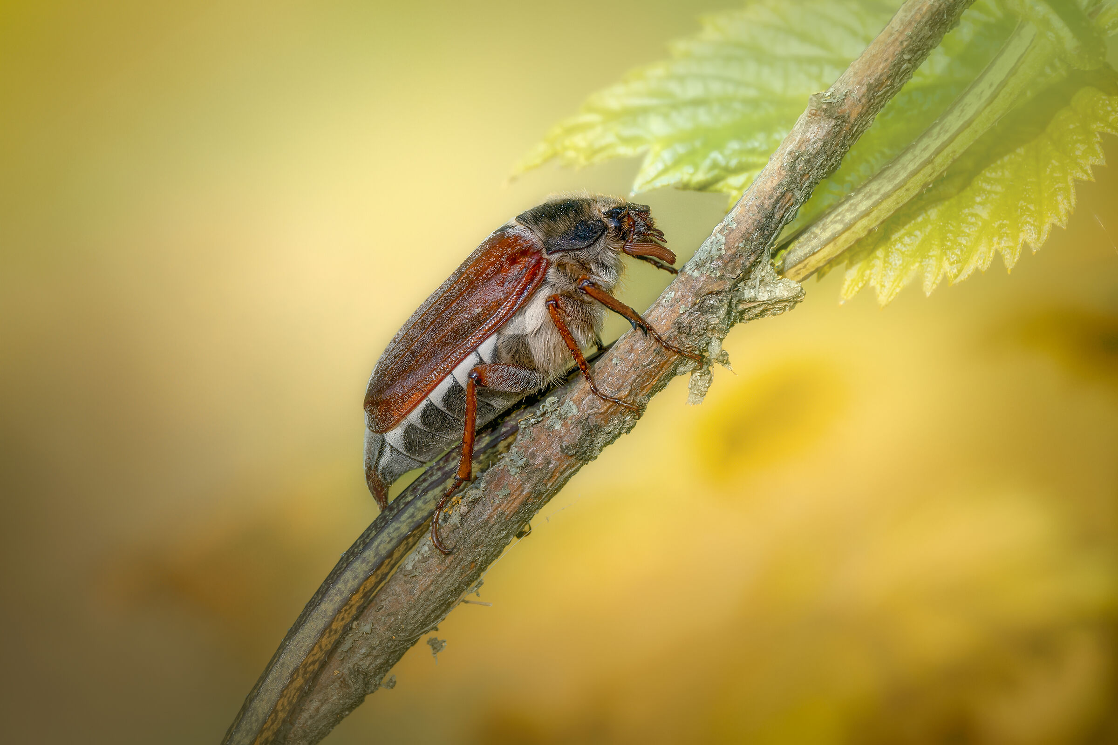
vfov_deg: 3.4
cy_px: 372
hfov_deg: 5.2
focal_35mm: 400
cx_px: 559
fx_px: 12421
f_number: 9
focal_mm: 400
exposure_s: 1/125
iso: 100
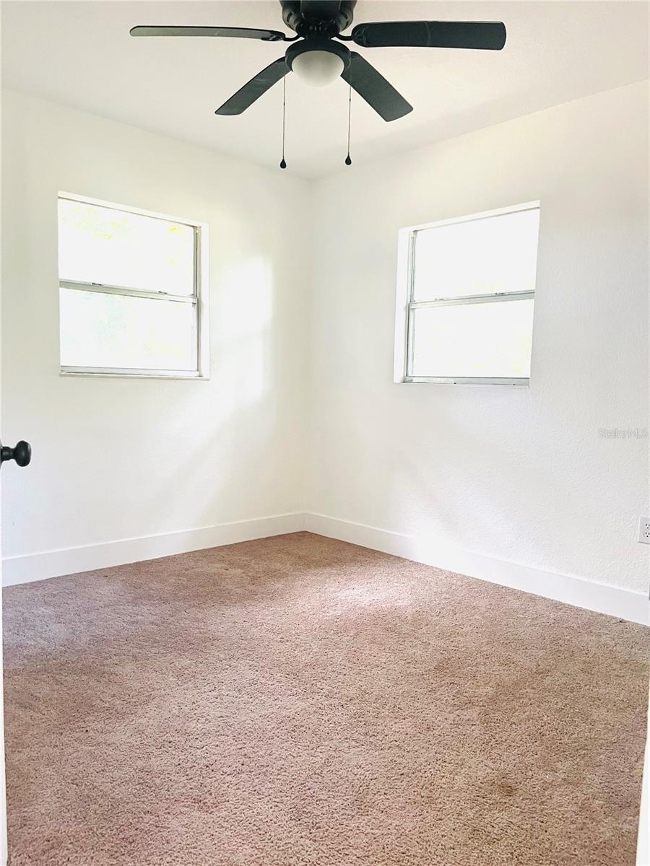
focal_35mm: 26
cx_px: 325
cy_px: 433
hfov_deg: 53.1
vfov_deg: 67.3
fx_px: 651
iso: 160
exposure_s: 1/60
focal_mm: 5.1
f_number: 1.6
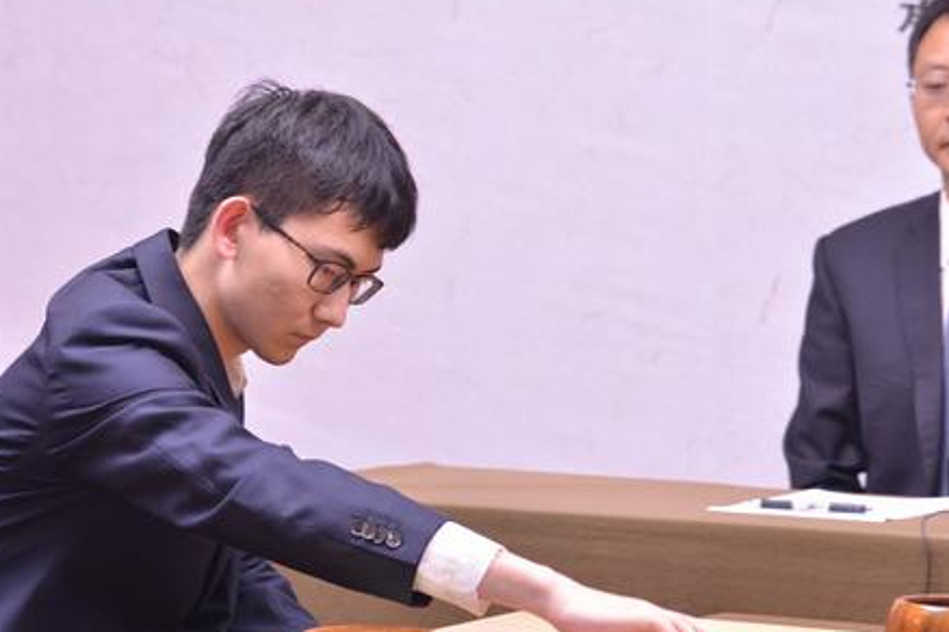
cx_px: 308
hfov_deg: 11.5
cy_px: 267
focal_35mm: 178
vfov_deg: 7.7
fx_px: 4692
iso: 1000
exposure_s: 1/40
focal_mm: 120
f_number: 5.6
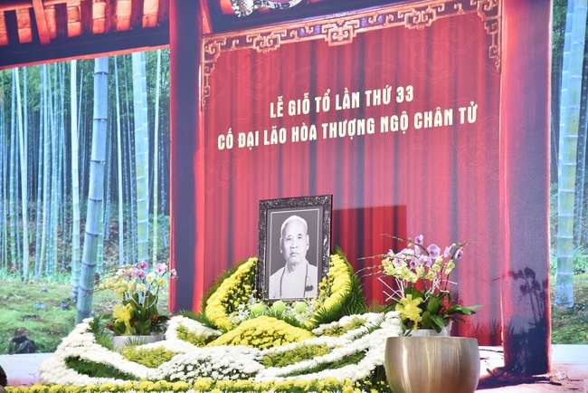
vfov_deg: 12.2
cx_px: 294
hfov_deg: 18.3
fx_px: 1830
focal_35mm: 112
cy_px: 196
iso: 1600
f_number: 4
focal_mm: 112
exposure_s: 1/100
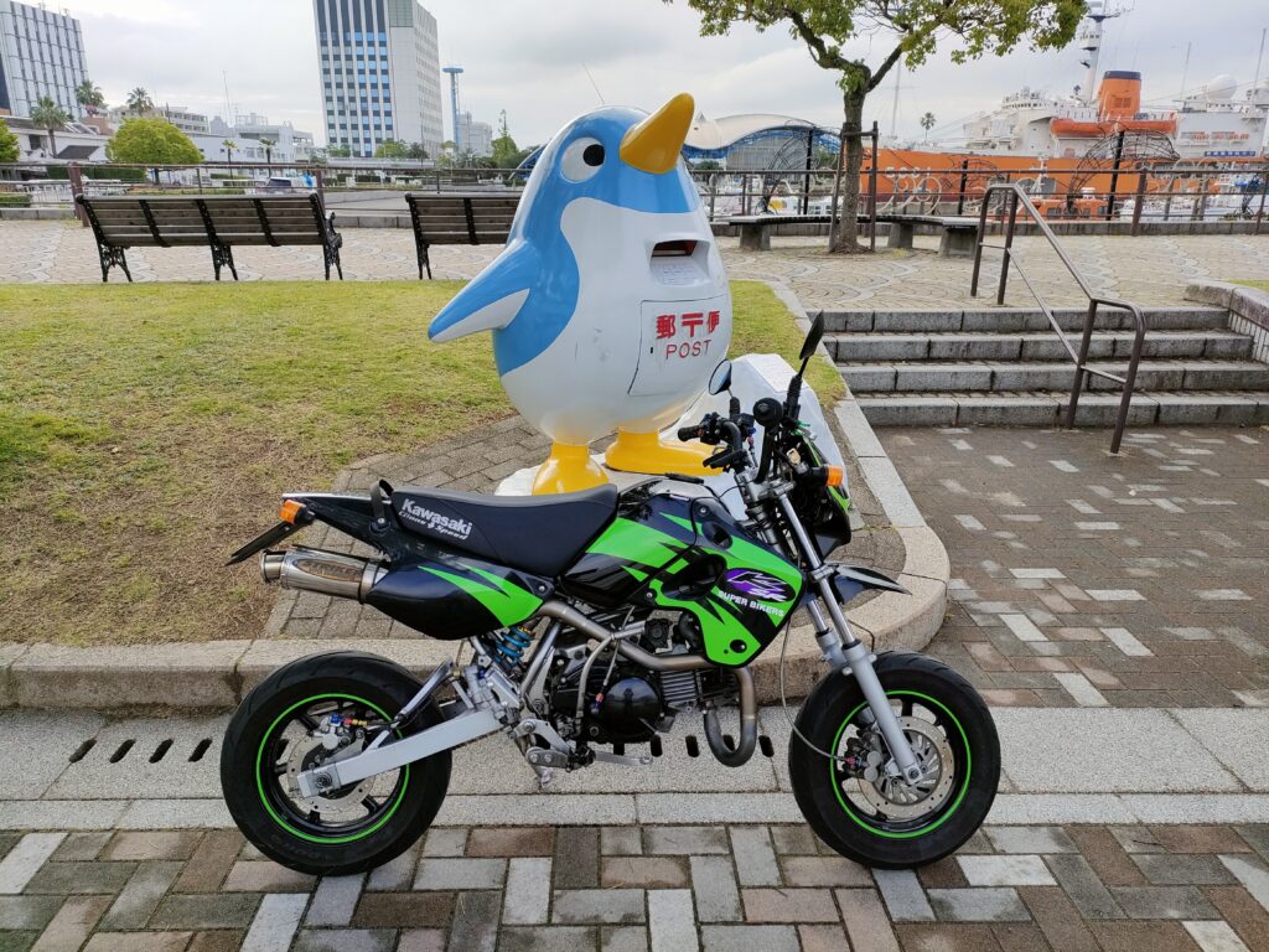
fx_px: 990
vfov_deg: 51.4
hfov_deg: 65.3
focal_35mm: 27
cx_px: 634
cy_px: 476
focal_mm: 4.73
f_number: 1.7
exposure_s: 1/815
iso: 100
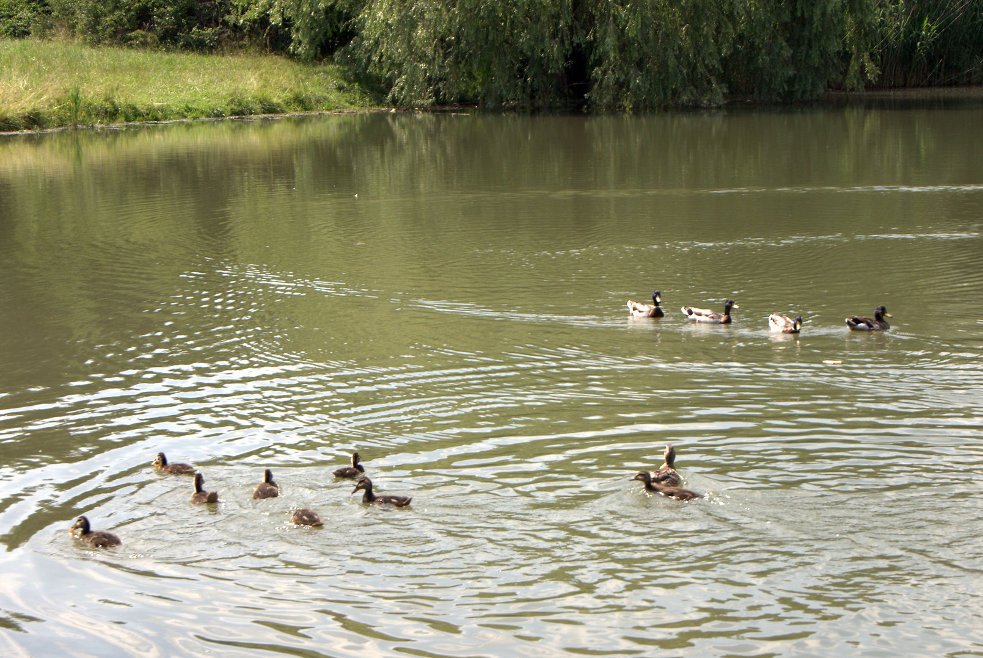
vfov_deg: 16.1
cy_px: 380
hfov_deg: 23.9
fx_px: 2324
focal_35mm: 85
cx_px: 533
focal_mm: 38
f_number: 7.1
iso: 100
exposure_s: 1/200
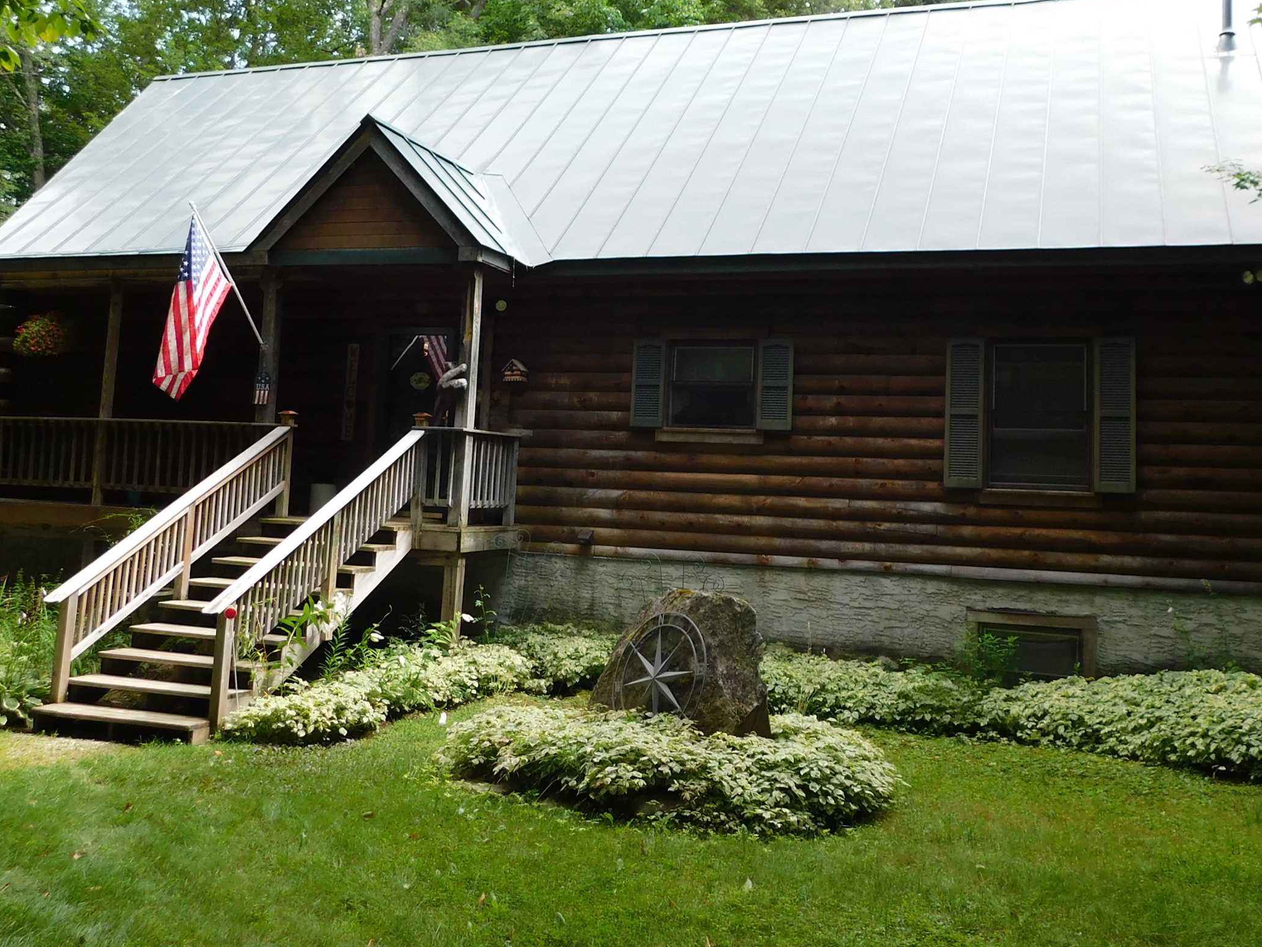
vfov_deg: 41.5
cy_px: 364
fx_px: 1240
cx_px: 658
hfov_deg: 53.9
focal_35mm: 34
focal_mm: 4
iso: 125
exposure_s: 1/200
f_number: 3
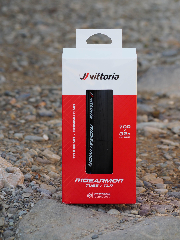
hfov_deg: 8.7
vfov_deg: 11.6
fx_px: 1179
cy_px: 120
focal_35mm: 170
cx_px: 90
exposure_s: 1/500
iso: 500
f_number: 6.3
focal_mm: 85
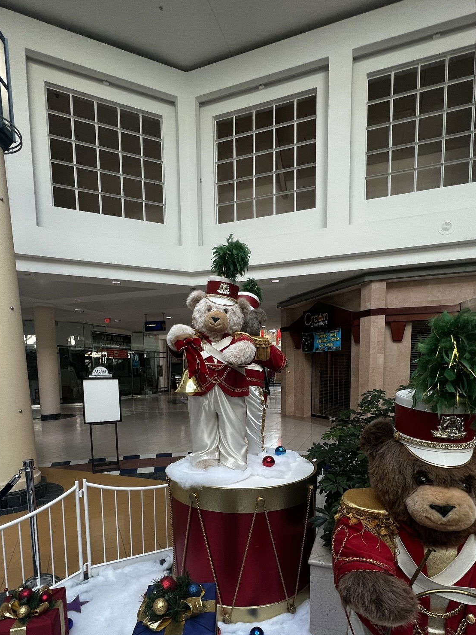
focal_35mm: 18
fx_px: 330
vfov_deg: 85.6
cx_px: 242
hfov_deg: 71.6
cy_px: 406
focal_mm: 1.57
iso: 80
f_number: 1.8
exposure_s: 1/120
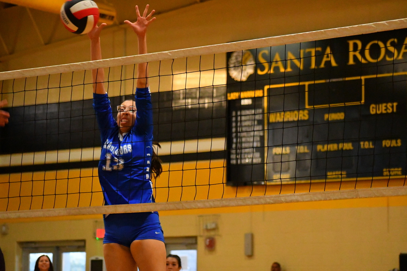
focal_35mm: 142
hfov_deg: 14.4
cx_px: 204
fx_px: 1606
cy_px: 136
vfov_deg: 9.7
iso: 12800
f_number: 4.8
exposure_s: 1/500
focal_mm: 95
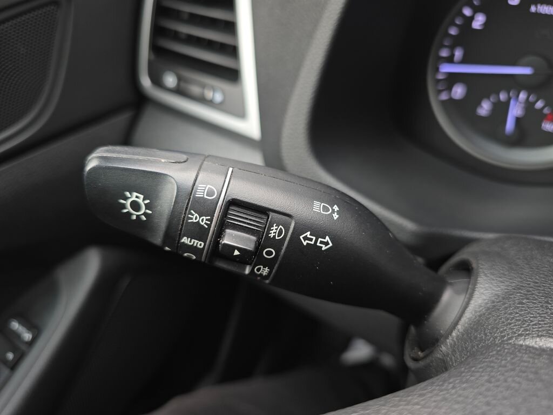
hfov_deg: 73.9
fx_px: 367
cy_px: 208
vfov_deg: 58.9
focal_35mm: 23
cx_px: 276
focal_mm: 6.3
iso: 32
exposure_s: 1/52
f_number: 1.7
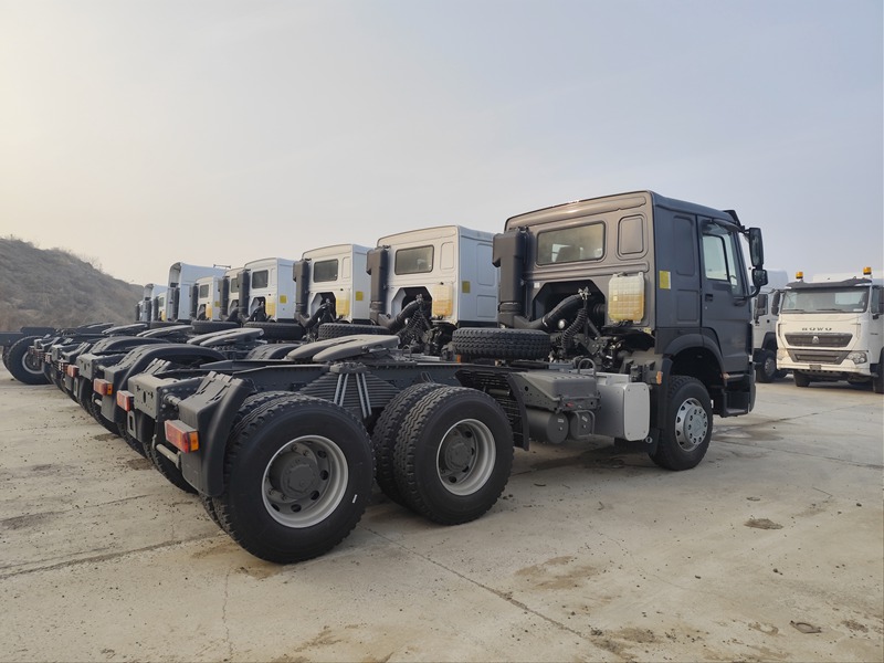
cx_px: 442
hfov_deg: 73.9
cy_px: 332
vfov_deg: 58.9
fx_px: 587
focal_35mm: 23
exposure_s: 1/577
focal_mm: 6.14
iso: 50
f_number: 1.65
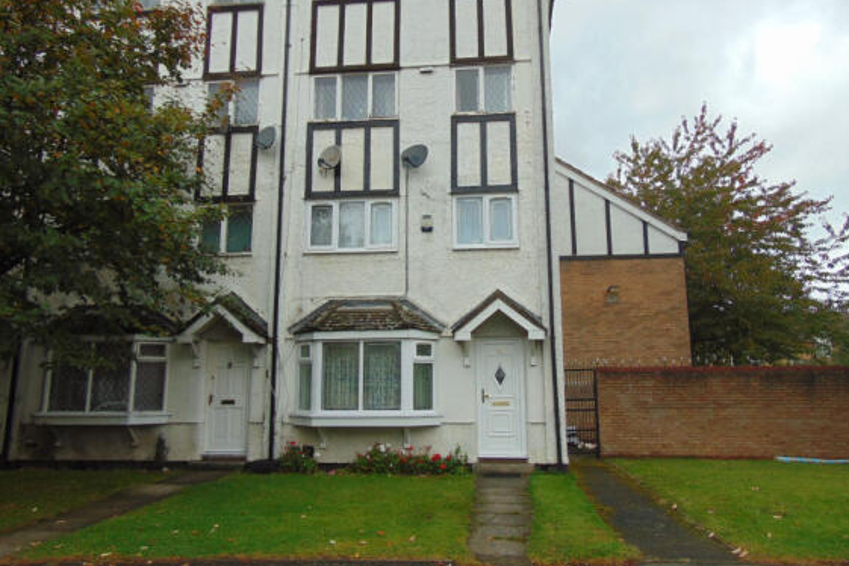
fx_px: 637
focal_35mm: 27
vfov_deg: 47.9
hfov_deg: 67.4
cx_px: 428
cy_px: 276
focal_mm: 4.5
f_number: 3
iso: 80
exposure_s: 1/320
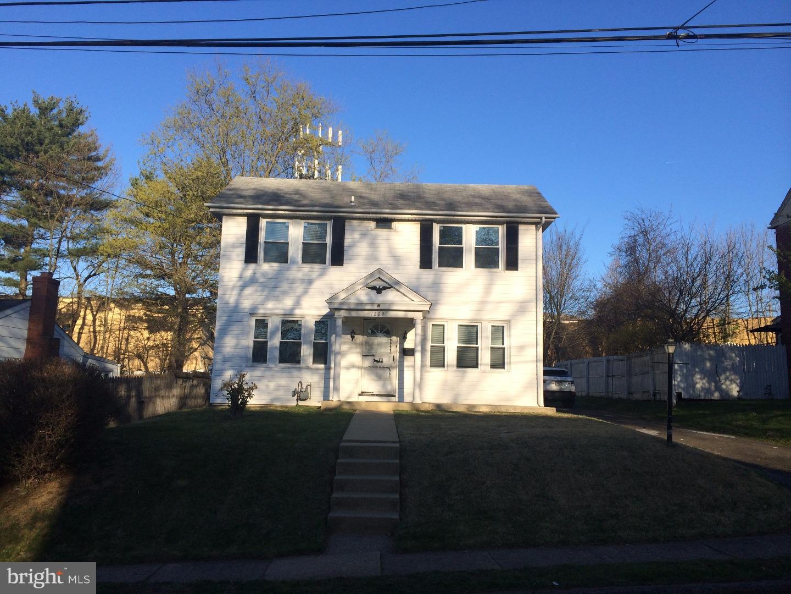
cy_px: 297
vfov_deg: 46.8
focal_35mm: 30
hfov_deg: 60.0
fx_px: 686
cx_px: 396
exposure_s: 1/1325
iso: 32
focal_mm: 4.12
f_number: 2.2
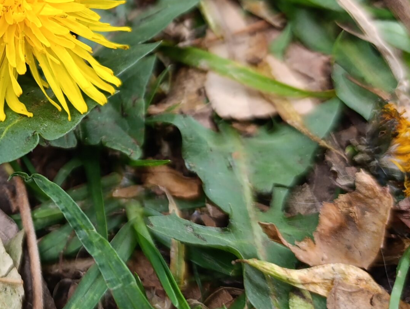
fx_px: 652
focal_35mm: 55
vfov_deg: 25.7
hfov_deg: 32.0
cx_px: -8
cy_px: 28
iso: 160
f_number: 1.6
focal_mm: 6.14
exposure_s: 1/120
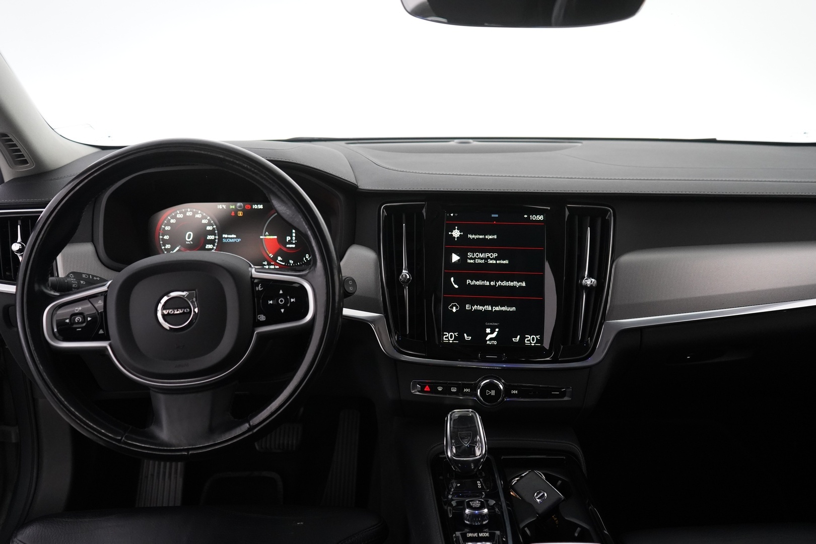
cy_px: 272
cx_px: 408
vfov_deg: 41.1
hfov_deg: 58.7
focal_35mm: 32
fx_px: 725
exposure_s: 1/60
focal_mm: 32
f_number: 4
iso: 4000
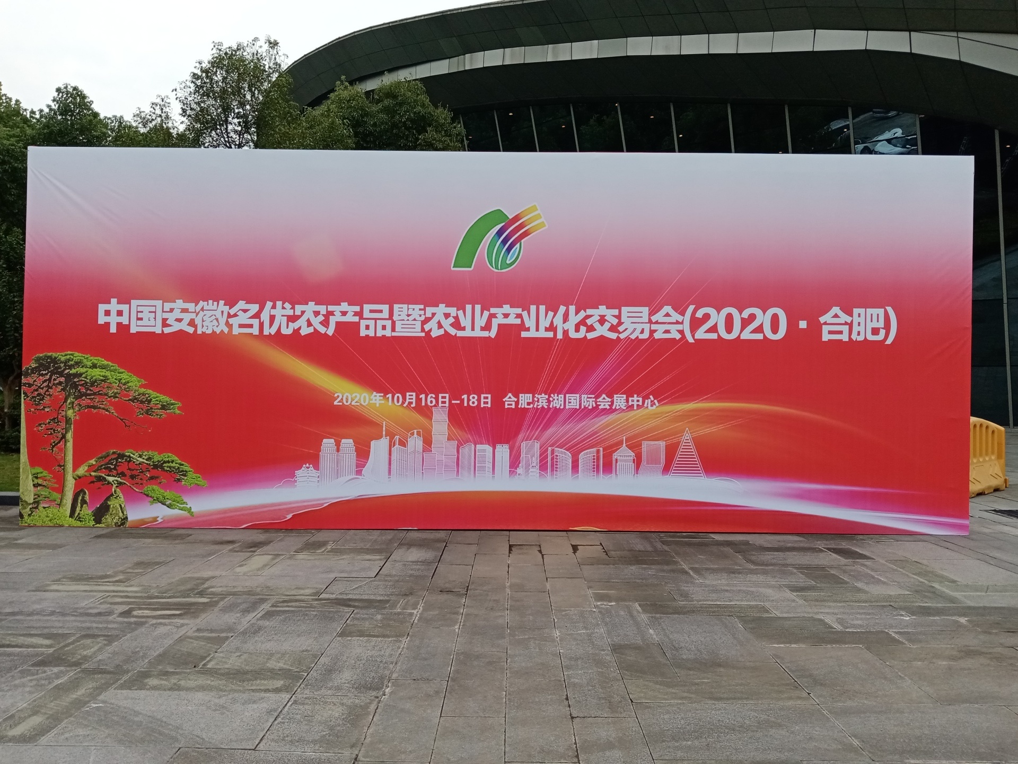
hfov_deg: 67.3
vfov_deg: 53.1
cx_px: 509
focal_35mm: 26
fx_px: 765
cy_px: 382
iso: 110
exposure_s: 1/1101
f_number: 1.8
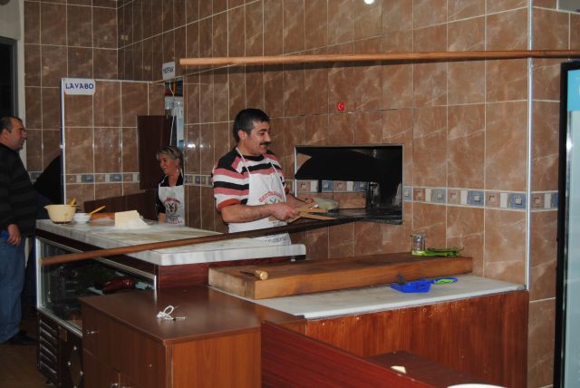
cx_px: 290
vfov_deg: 28.1
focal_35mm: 48
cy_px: 194
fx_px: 774
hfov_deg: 41.1
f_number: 4.5
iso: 200
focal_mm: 32
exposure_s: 1/60
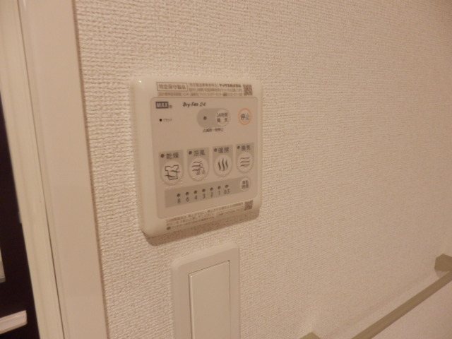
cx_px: 226
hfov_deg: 71.6
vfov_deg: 56.8
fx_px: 313
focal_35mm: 24
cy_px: 170
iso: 400
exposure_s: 1/30
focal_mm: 4.2
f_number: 3
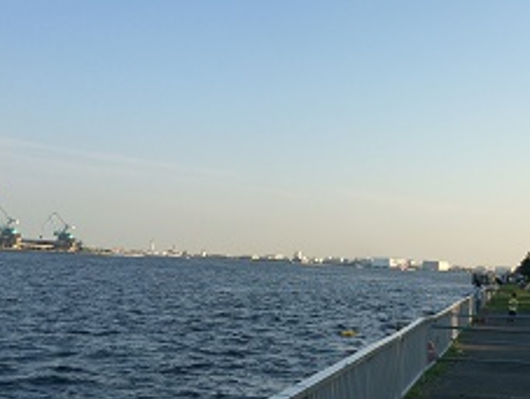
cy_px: 159
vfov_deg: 28.6
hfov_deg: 36.5
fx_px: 782
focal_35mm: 51
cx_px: 404
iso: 32
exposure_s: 1/1580
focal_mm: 4.15
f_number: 2.2
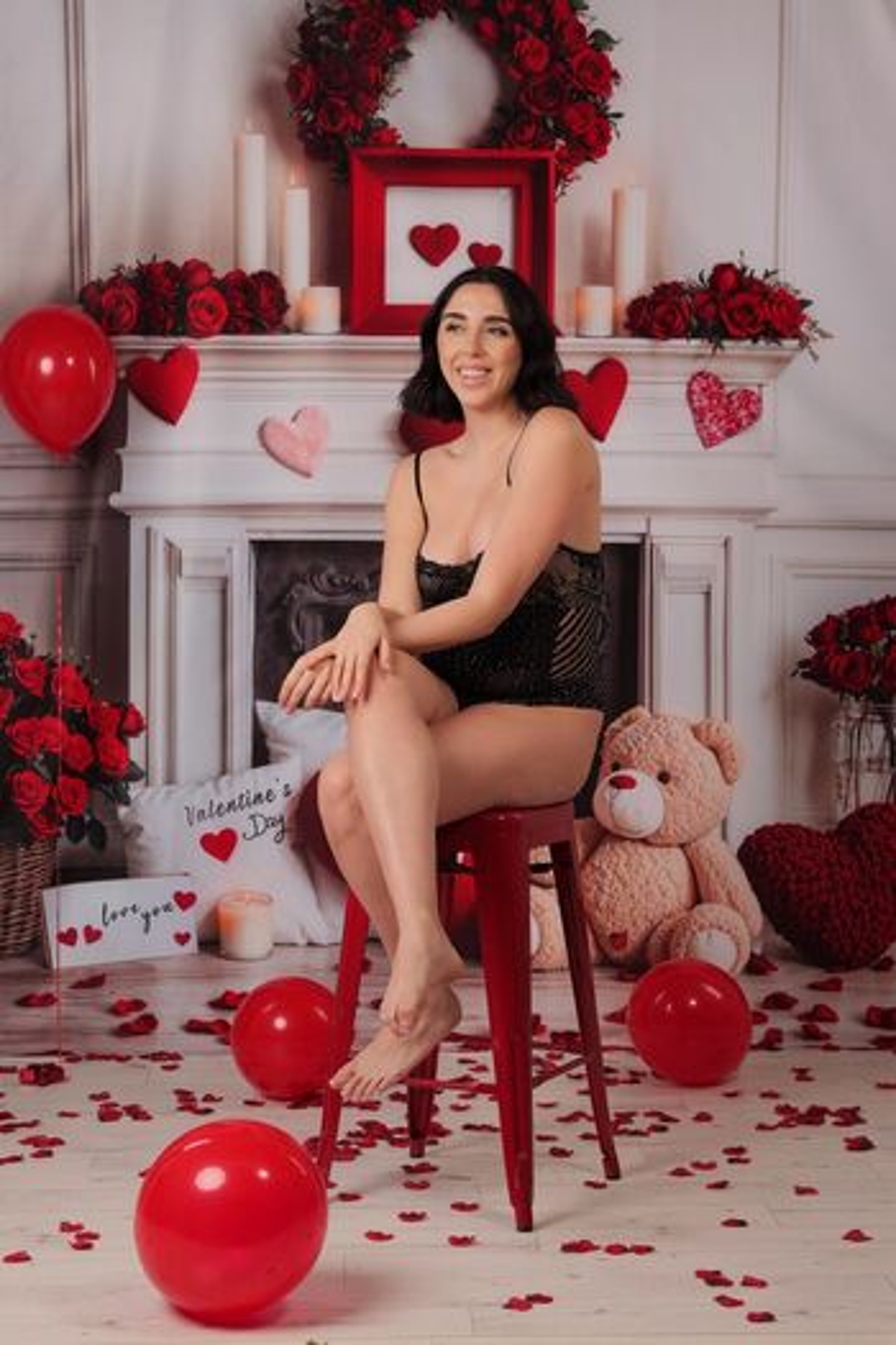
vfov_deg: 28.8
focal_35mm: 70
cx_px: 448
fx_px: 2613
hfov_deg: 19.5
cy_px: 672
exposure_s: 1/160
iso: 100
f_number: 7.1
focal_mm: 70
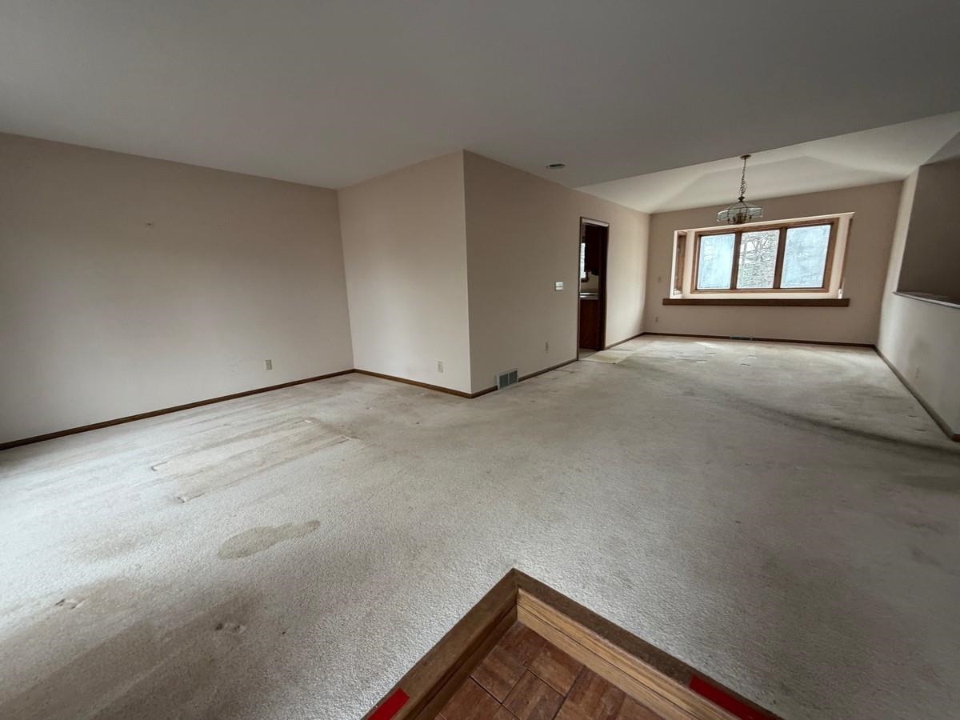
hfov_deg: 102.1
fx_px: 388
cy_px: 360
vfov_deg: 85.7
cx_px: 480
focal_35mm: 14
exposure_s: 1/121
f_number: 2.2
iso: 200
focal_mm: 2.22
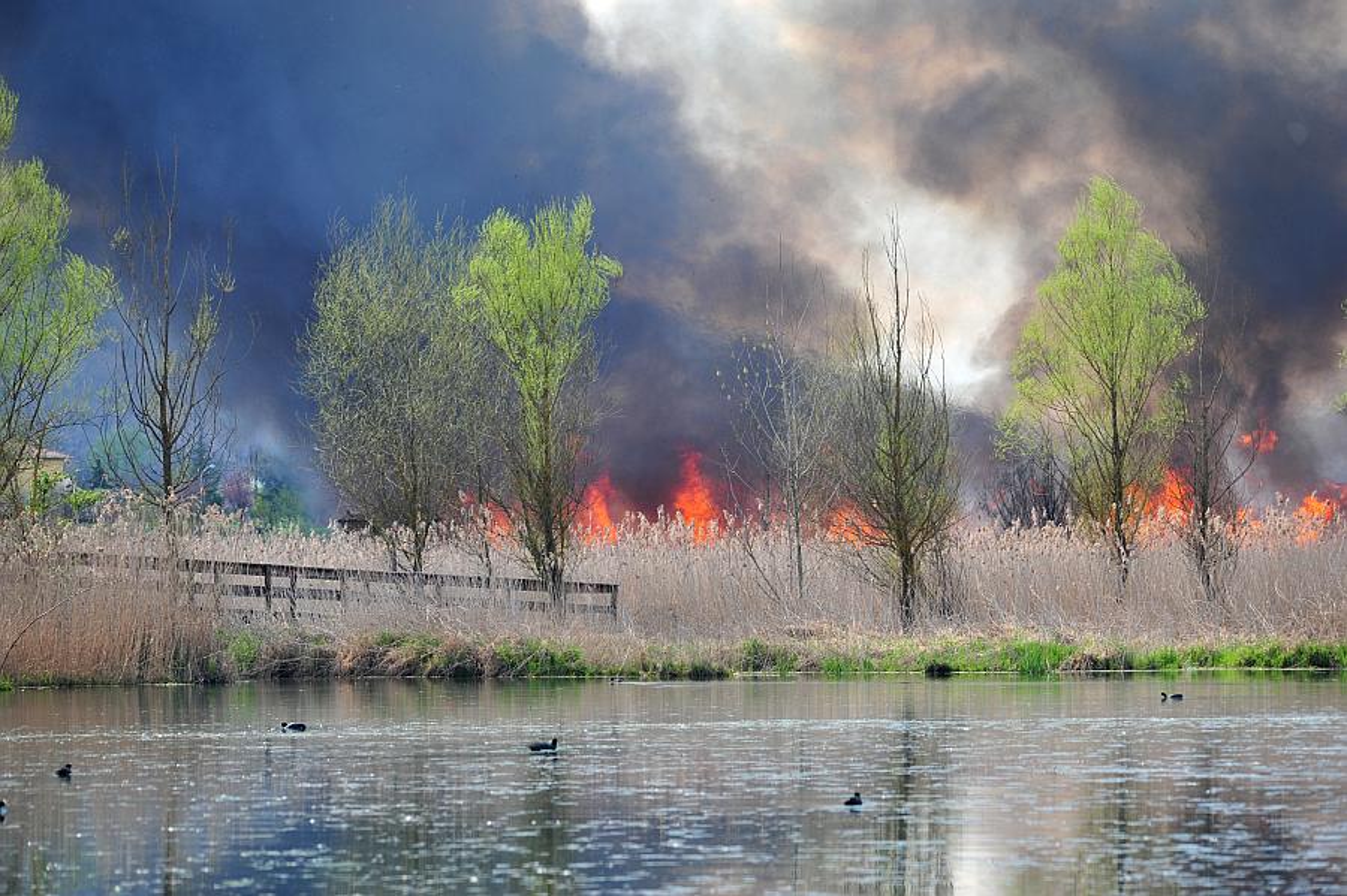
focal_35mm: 270
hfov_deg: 7.6
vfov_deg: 5.1
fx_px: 10097
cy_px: 448
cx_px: 674
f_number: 8
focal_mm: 270
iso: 320
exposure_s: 1/250
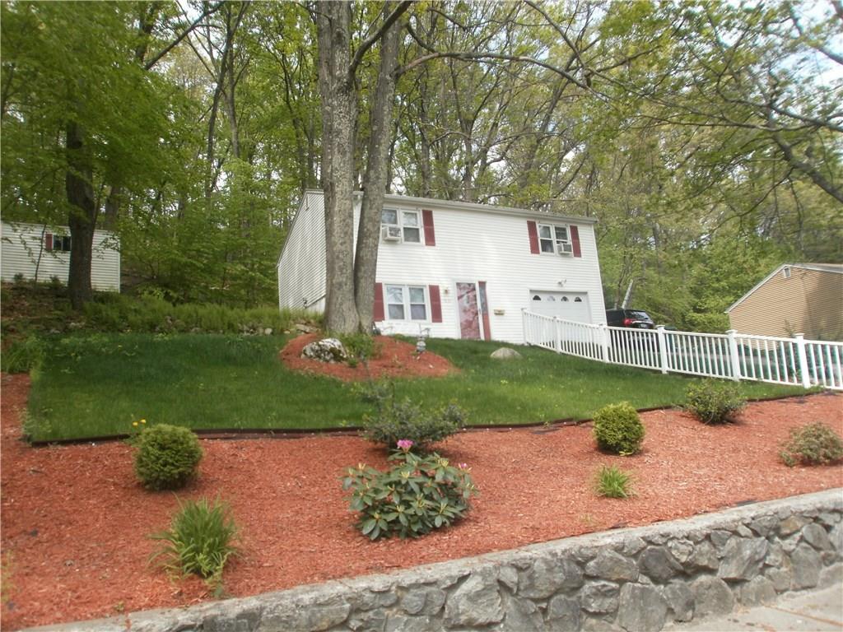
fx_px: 633
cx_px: 422
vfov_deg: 53.1
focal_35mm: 26
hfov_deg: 67.3
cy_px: 316
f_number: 7.8
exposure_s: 1/60
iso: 100
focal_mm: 4.65
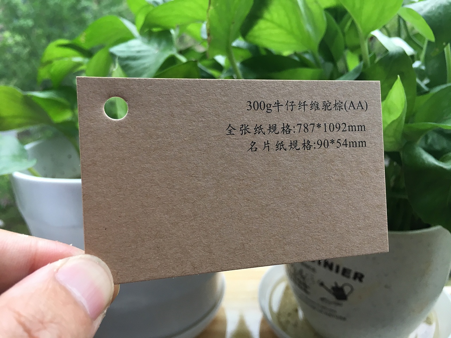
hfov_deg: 61.7
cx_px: 226
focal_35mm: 29
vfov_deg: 48.2
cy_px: 169
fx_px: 378
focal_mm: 4.15
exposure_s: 1/33
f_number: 2.2
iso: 40
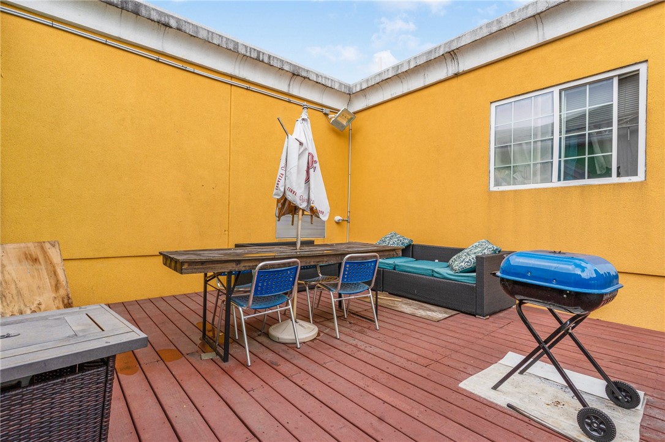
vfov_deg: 70.4
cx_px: 332
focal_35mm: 17
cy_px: 221
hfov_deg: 93.3
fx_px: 314
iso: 640
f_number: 7.1
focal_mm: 17
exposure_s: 1/4000
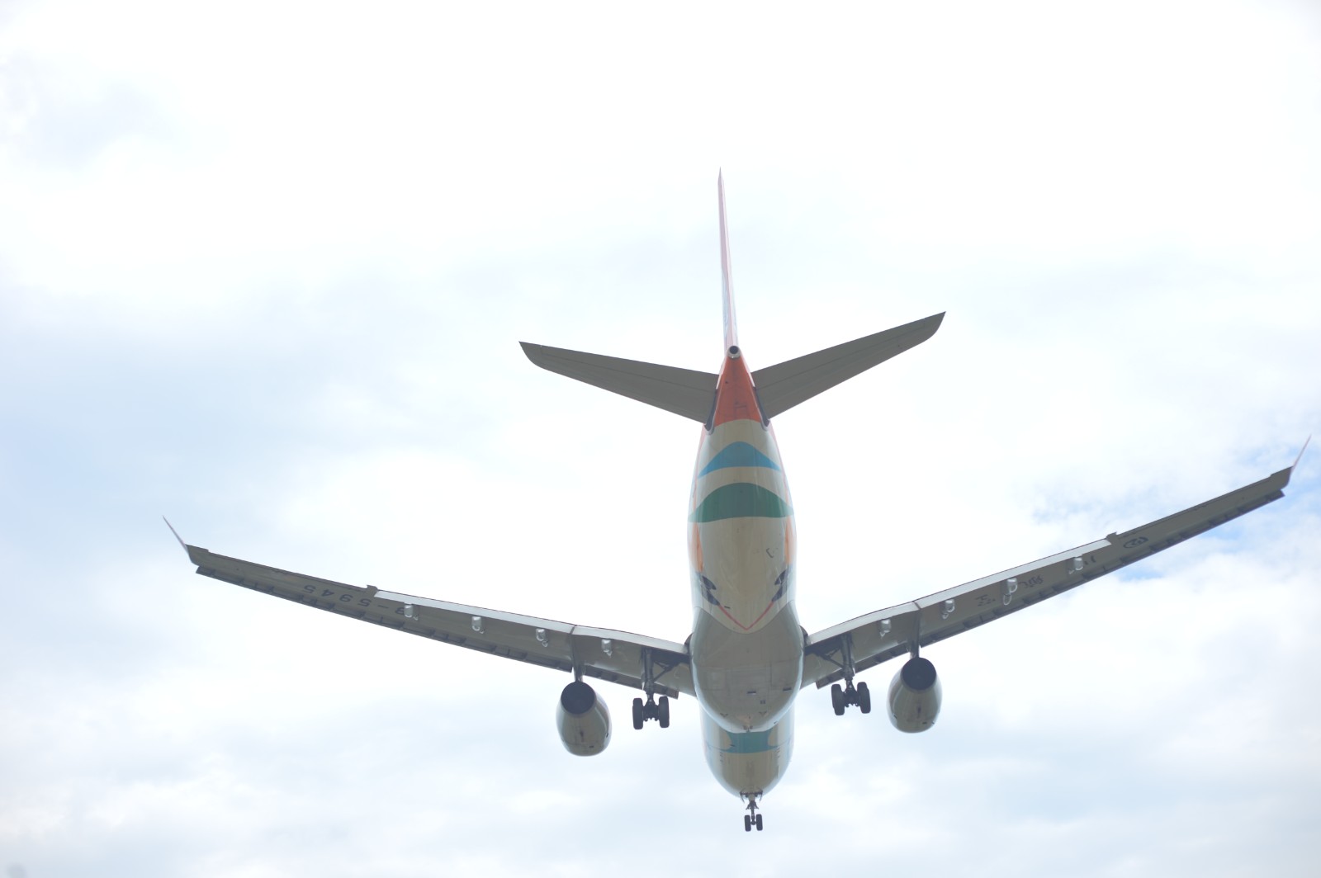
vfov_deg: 16.0
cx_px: 660
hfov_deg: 23.9
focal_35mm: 85
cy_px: 439
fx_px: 3116
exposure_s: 1/640
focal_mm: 85
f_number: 4
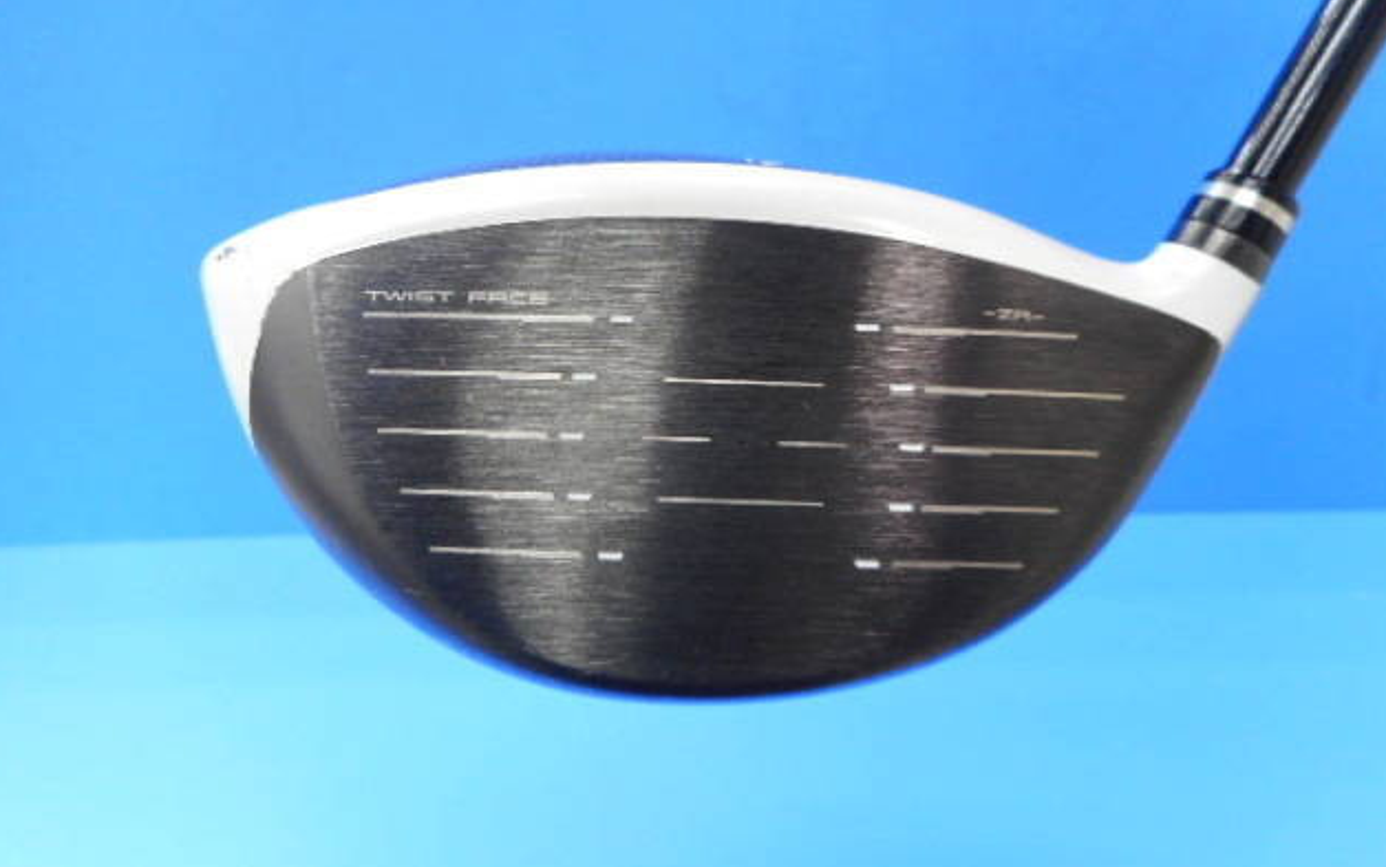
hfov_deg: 68.4
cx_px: 695
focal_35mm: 27
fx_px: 1020
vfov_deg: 45.8
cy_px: 353
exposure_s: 1/30
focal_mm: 4.5
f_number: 3.7
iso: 220
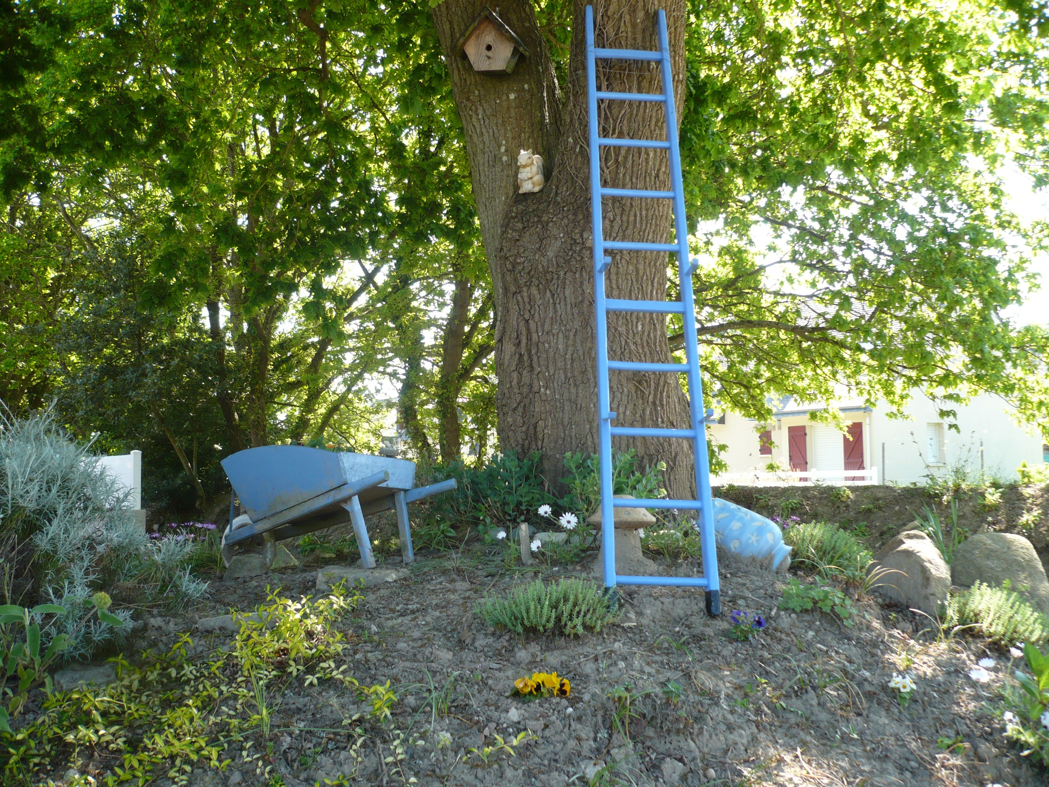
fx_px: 1061
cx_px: 524
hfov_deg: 52.6
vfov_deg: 40.7
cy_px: 394
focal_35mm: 35
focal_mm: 5.8
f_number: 2.8
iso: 100
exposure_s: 1/125
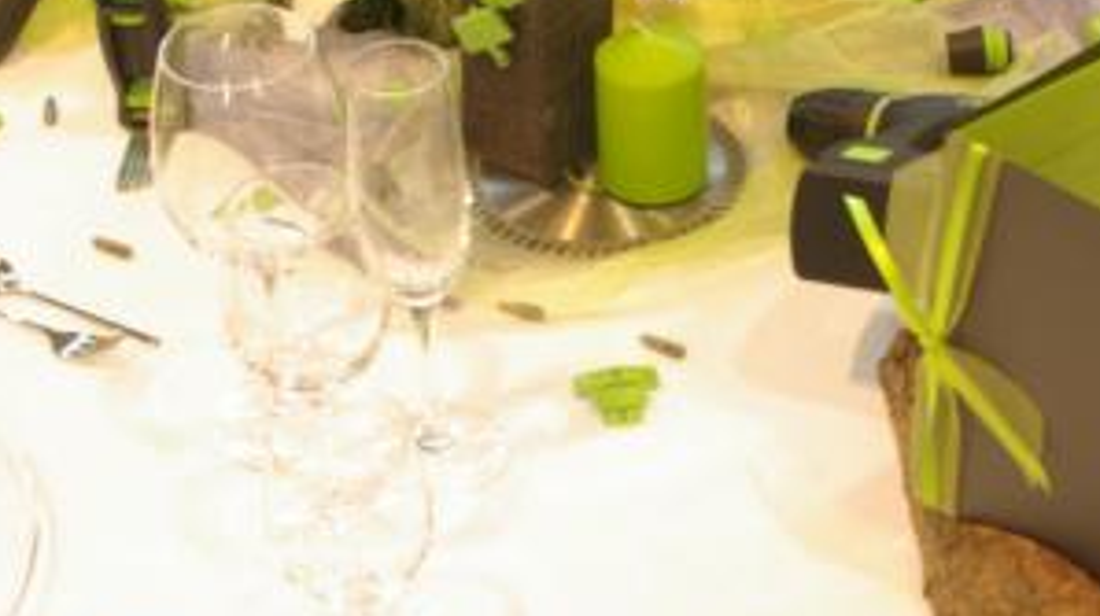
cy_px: 181
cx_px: 652
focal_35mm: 91
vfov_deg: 13.2
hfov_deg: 23.4
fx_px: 2652
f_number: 6.7
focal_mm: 24
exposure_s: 1/3.33
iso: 100
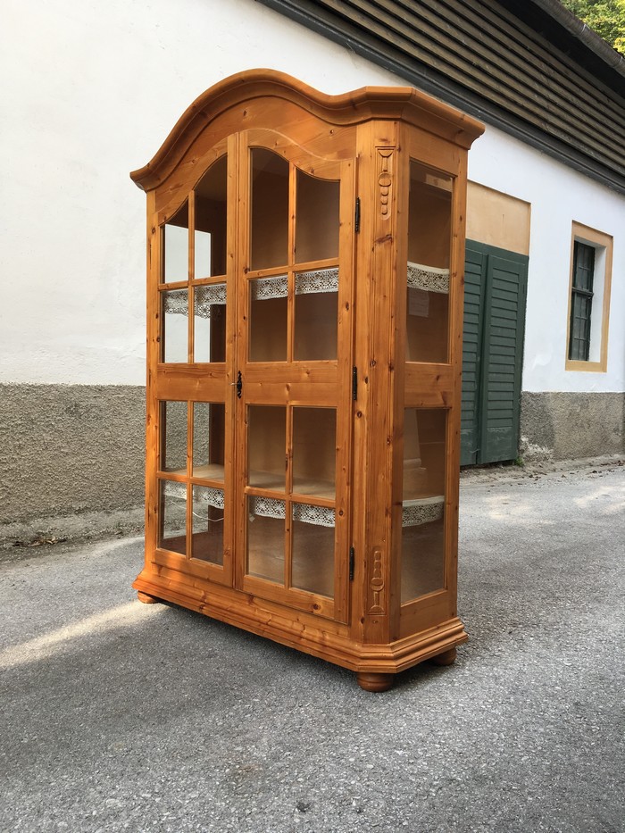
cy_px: 416
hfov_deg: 48.2
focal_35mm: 29
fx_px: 698
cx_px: 312
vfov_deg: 61.7
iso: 25
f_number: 2.2
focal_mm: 4.15
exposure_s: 1/318
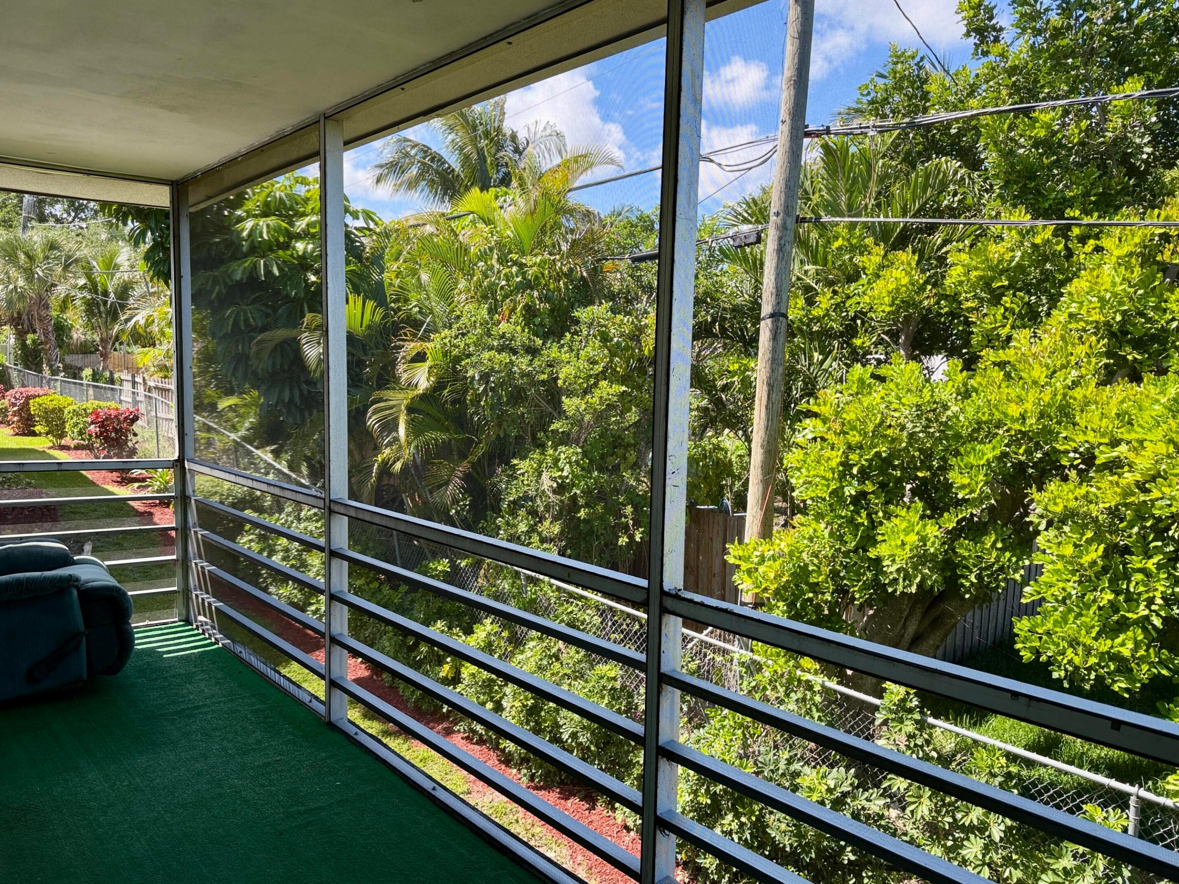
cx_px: 583
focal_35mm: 25
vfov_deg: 54.9
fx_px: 852
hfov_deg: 69.4
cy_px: 451
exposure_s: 1/955
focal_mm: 6.76
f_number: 1.78
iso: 100
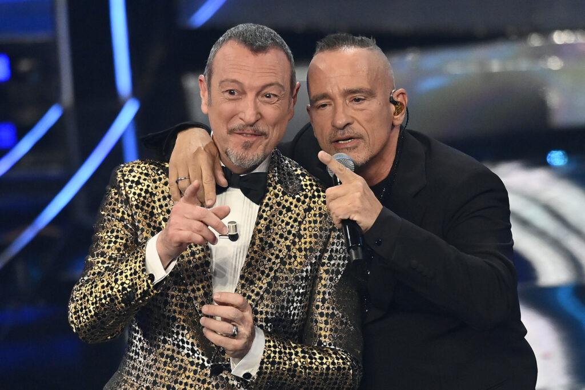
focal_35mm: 300
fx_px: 4873
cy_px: 195
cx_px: 292
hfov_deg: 6.9
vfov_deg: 4.6
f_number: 3.5
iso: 4000
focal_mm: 300
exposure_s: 1/640
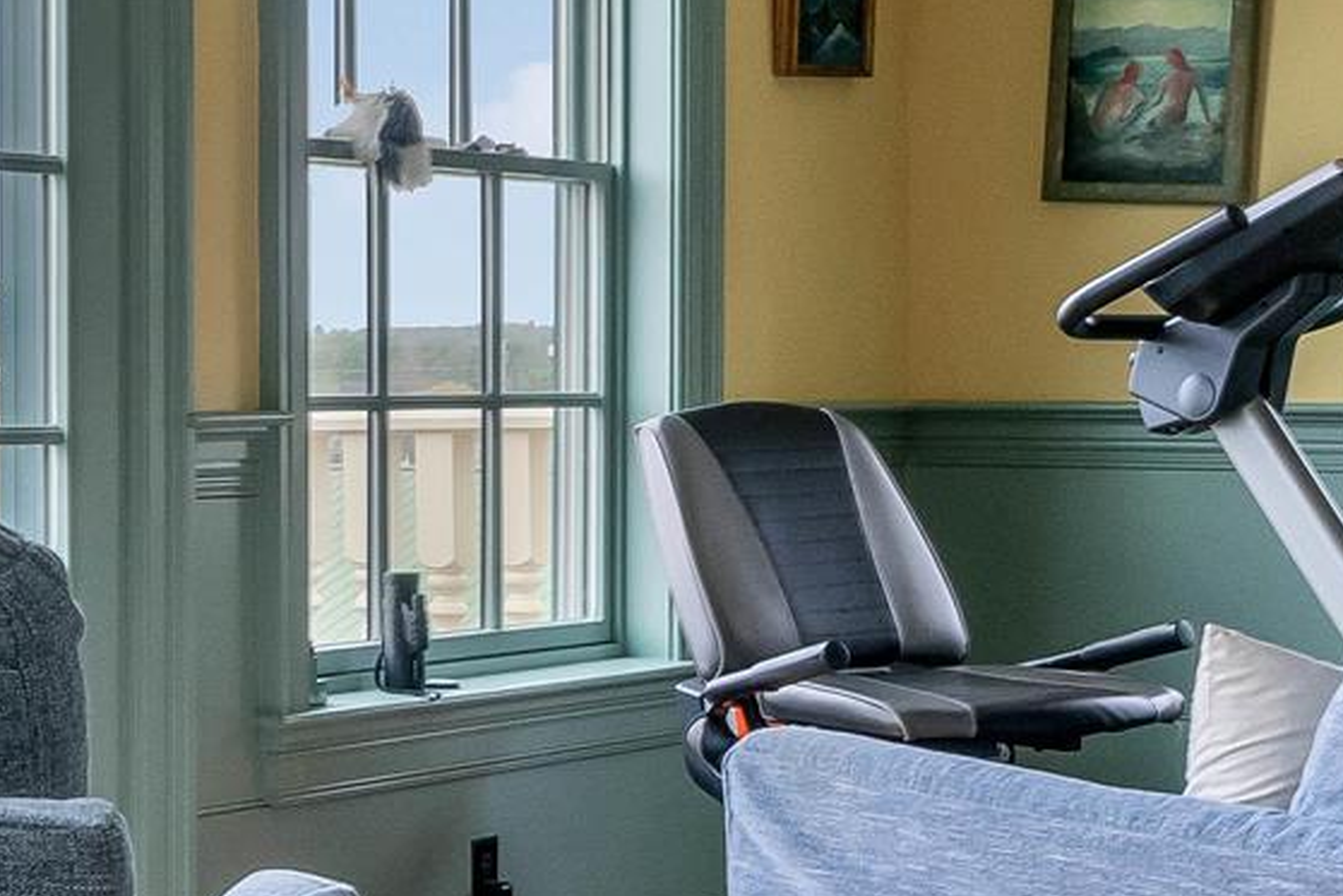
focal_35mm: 88
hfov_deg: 20.0
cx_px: -663
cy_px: 412
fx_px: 3284
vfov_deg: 15.5
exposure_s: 1/500
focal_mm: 16
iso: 800
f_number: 8
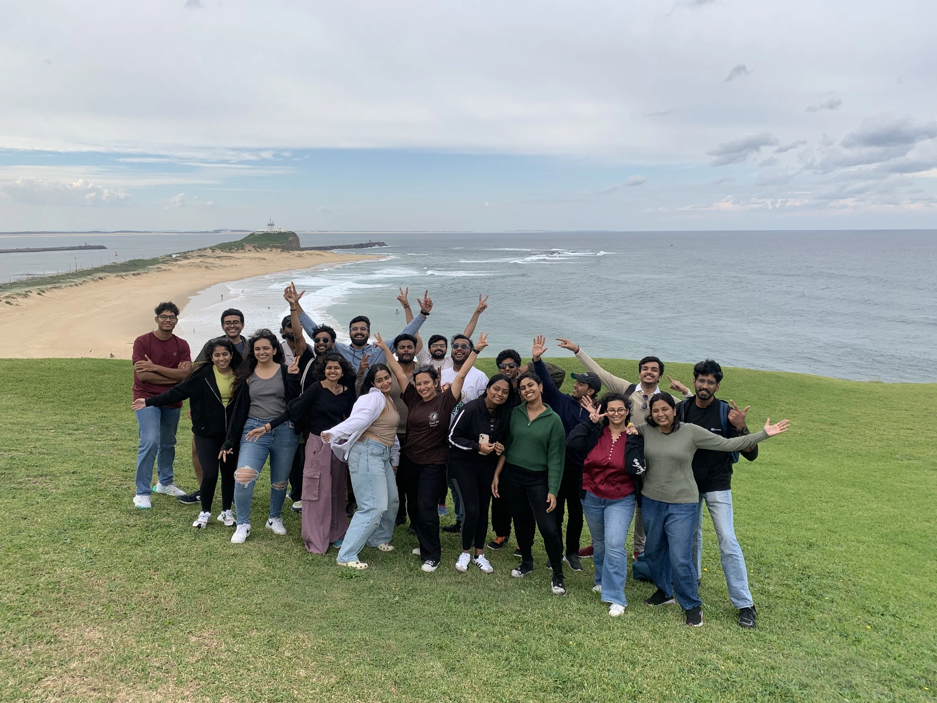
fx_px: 704
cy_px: 352
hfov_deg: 67.3
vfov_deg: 53.1
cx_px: 468
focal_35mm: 26
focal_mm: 4.25
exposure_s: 1/1490
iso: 25
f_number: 1.8
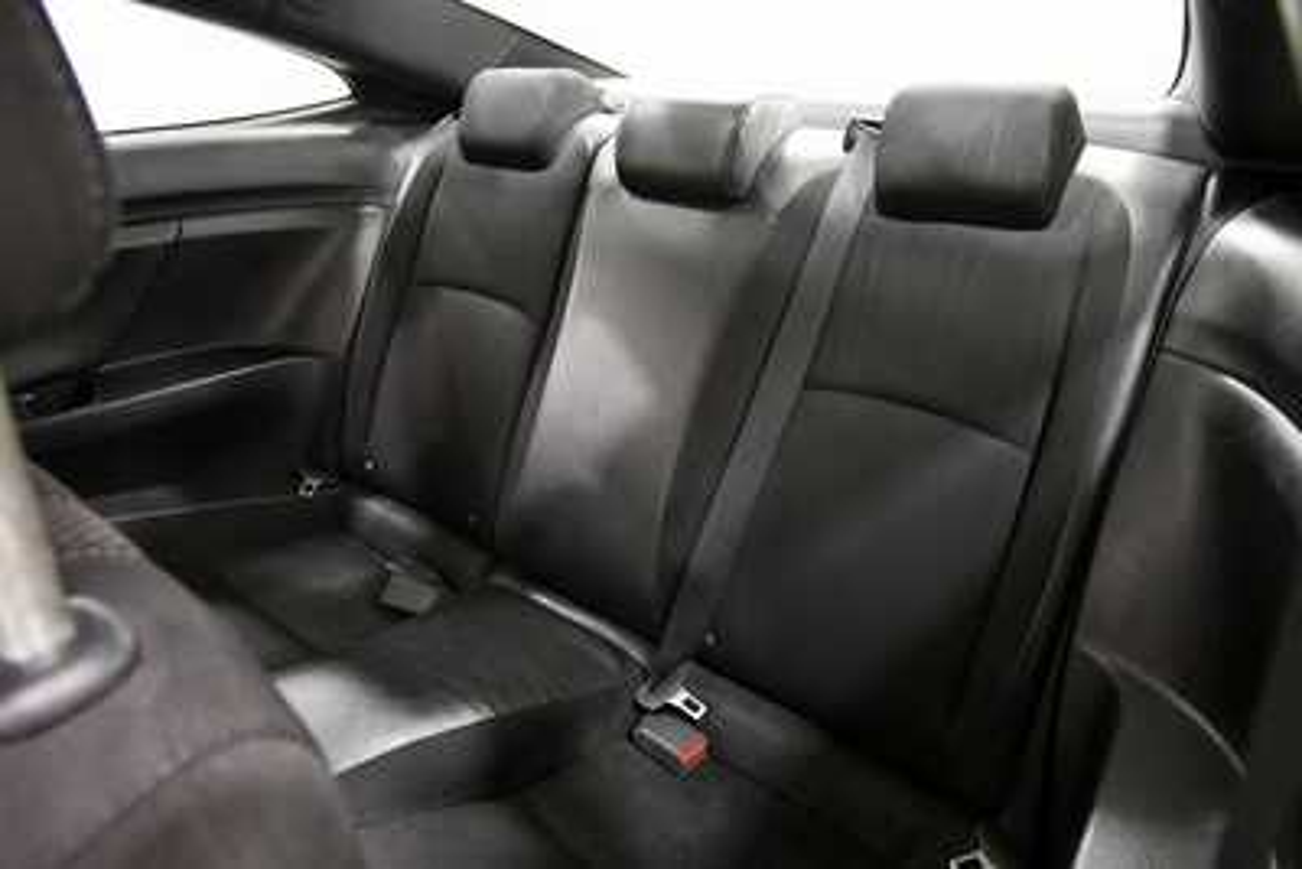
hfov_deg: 81.2
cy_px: 434
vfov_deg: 59.5
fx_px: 760
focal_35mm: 21
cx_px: 651
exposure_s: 1/60
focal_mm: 14
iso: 5600
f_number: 5
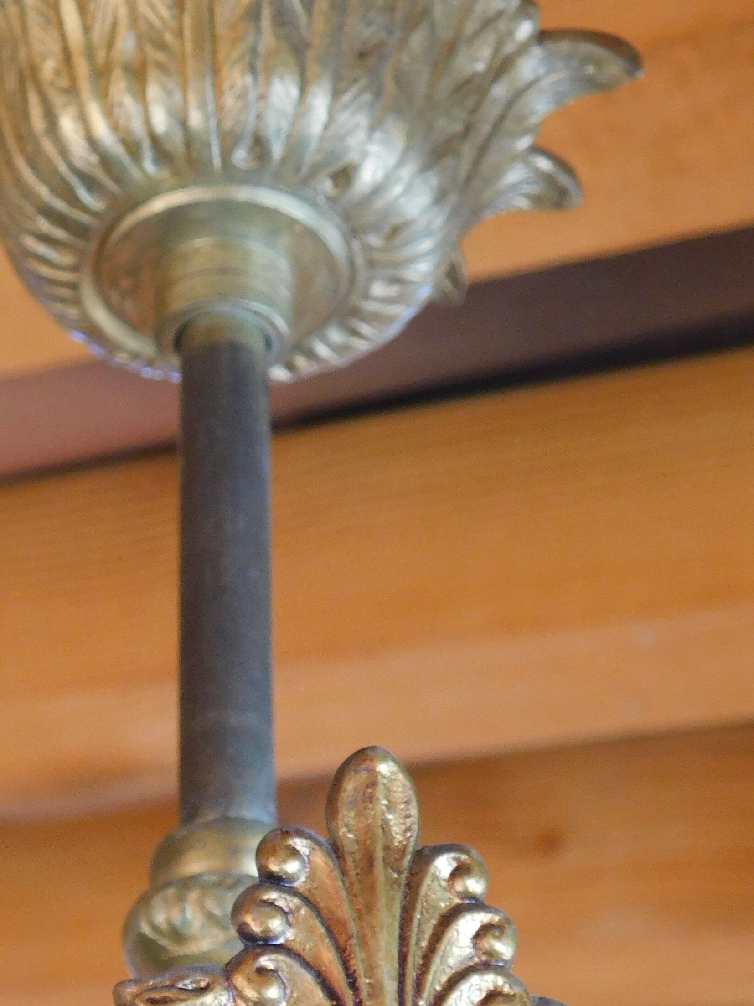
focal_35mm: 94
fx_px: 2731
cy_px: 775
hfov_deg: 15.7
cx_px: 220
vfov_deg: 20.7
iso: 220
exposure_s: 1/30
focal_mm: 8
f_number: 3.7
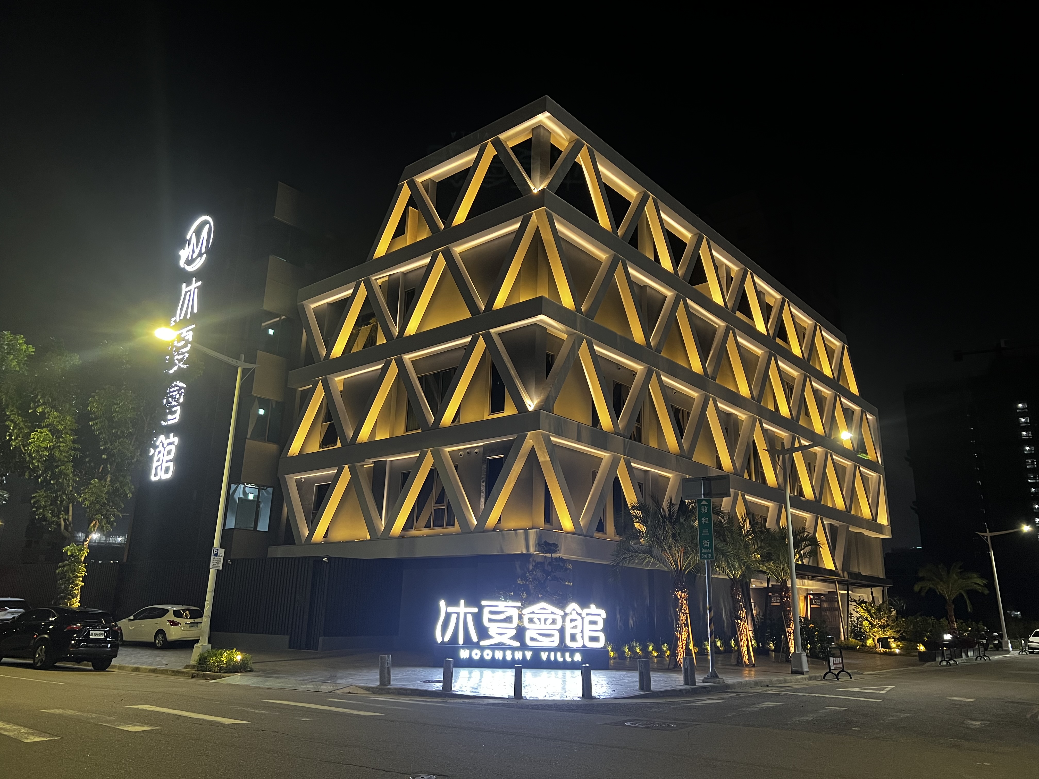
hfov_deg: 67.3
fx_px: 780
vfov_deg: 53.1
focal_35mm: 26
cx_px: 520
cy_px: 390
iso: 400
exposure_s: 1/40
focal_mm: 5.7
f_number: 1.5
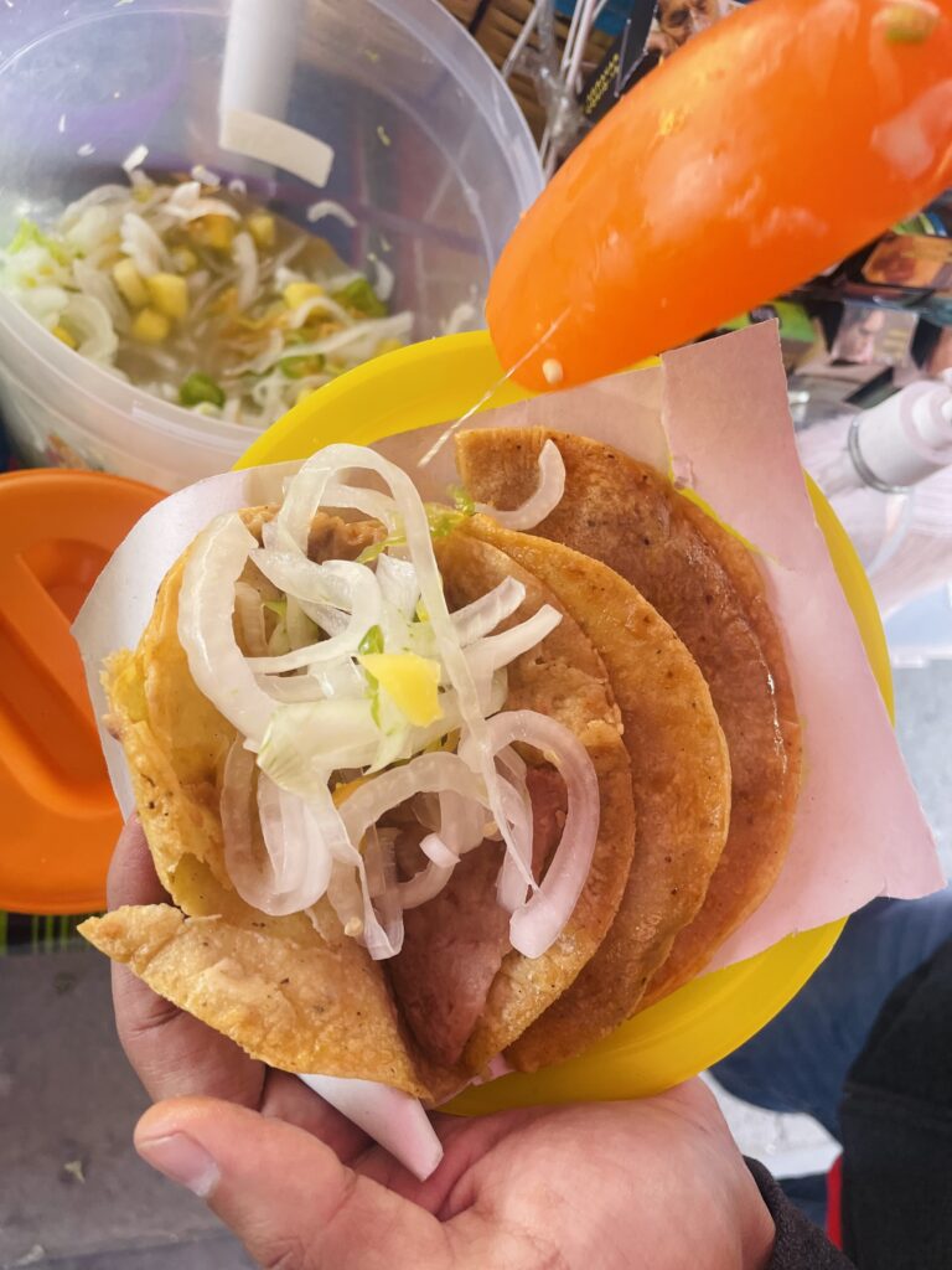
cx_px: 476
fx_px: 953
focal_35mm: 26
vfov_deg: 67.3
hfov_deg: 53.1
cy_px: 635
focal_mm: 4.2
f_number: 1.6
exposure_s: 1/117
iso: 125
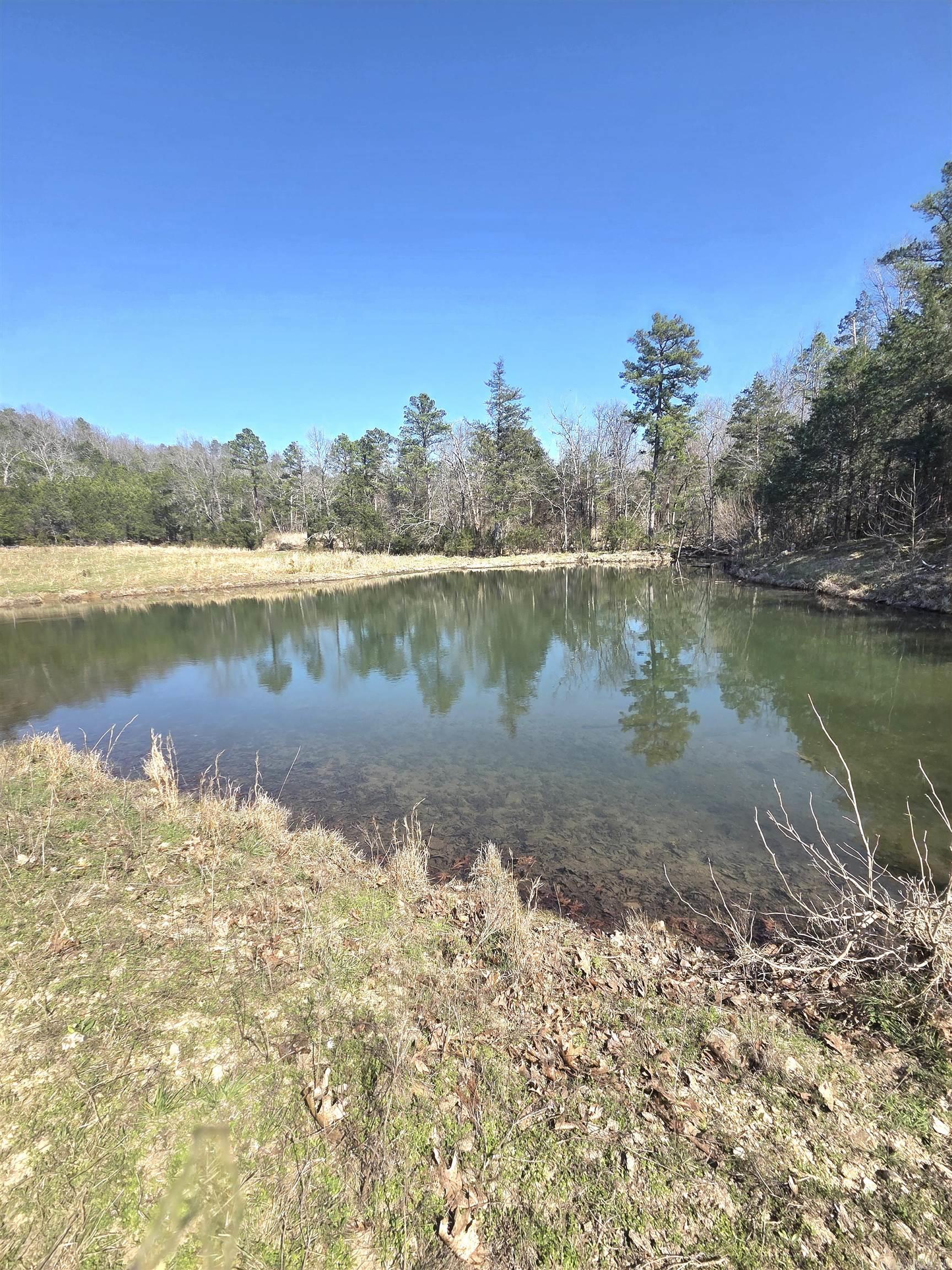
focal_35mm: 13
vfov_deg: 106.2
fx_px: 477
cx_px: 476
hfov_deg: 89.9
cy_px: 635
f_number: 2.2
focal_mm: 2.2
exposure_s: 1/1429
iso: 50
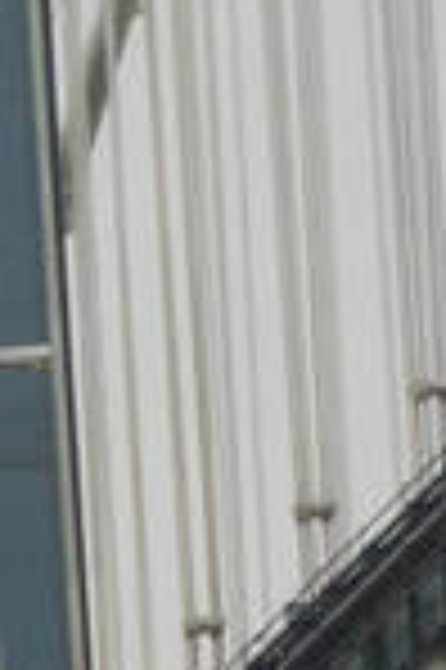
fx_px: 26280
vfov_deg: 1.5
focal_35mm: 1411
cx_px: -496
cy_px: 400
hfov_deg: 1.0
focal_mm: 200
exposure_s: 1/500
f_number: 5.6
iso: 900
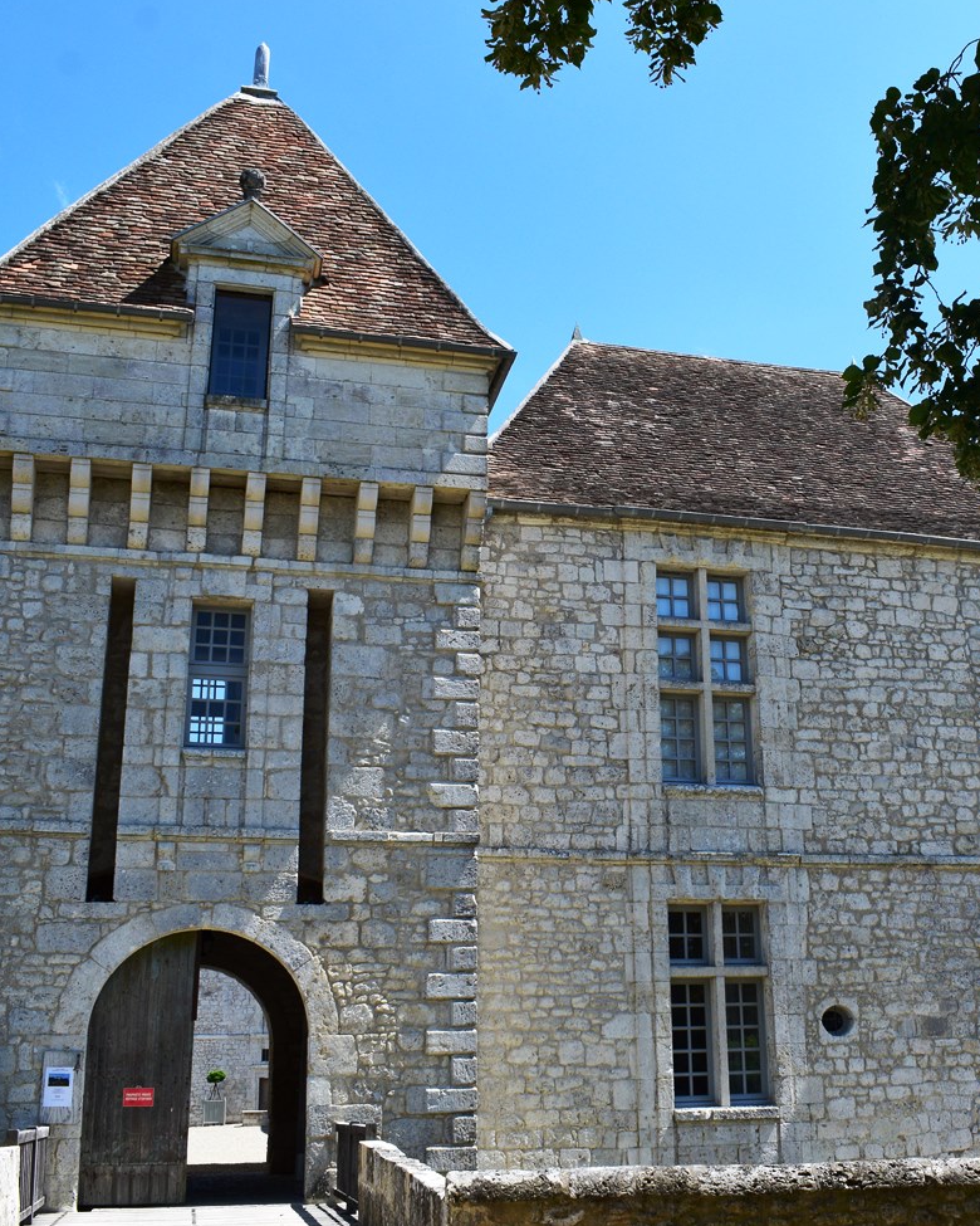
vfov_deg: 46.8
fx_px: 1414
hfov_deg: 37.9
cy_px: 614
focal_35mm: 39
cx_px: 633
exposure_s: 1/500
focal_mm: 18
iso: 400
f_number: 11
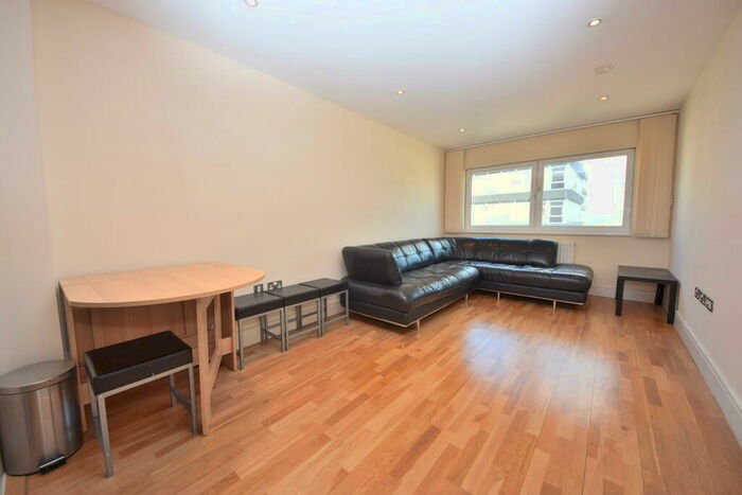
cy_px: 248
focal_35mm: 20
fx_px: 402
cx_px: 371
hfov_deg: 85.4
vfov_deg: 63.2
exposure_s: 1/125
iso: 200
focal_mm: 13
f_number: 5.6
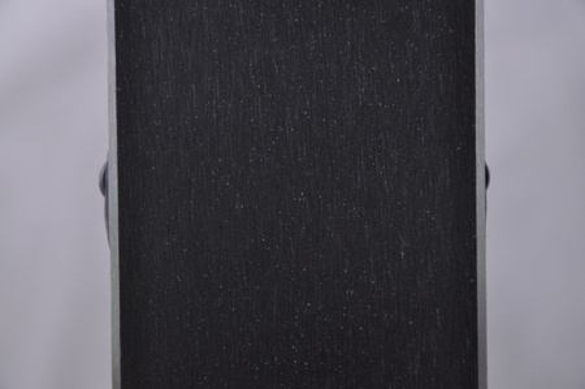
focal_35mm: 158
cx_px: 292
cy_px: 194
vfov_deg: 8.7
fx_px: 2557
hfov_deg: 13.1
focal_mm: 105
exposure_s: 1/125
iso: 3200
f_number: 9.5
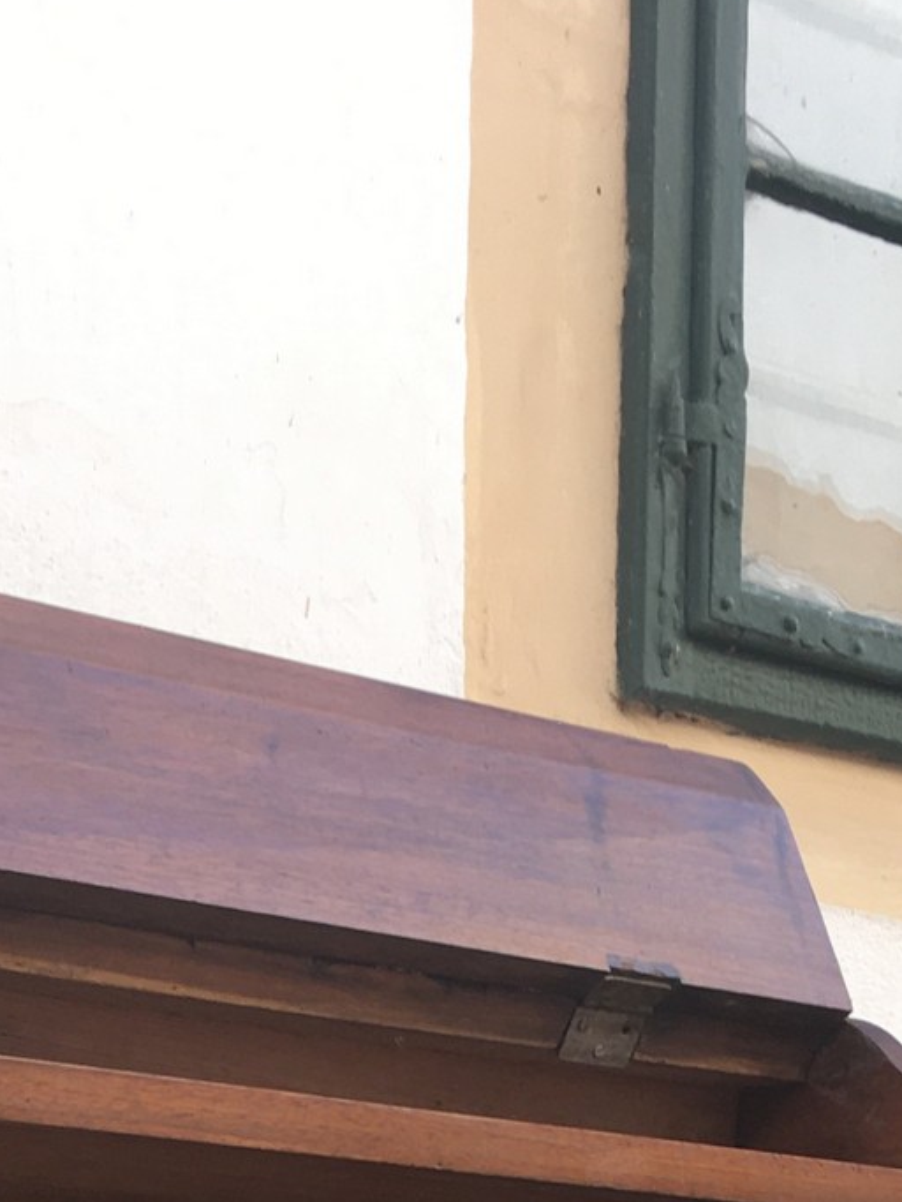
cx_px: 299
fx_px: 2951
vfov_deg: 20.1
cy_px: 1754
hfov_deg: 17.3
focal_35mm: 85
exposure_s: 1/117
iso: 25
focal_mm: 4.15
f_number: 2.2
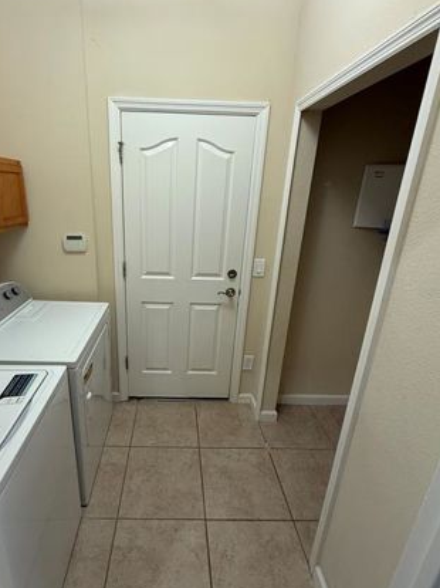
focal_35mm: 18
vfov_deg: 87.8
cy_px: 293
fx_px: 305
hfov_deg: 70.9
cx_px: 180
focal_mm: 2.22
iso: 320
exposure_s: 1/120
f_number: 2.2
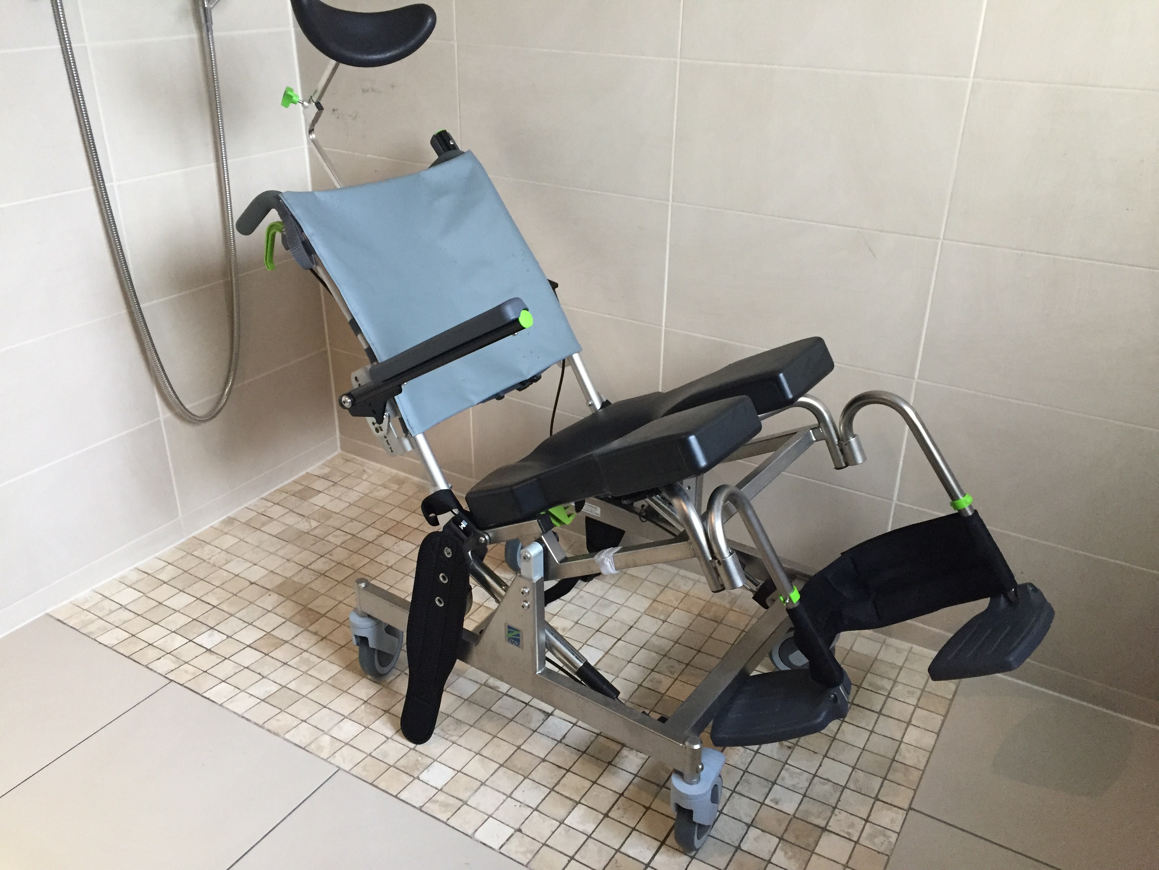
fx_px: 971
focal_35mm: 29
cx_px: 580
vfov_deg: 48.2
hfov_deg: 61.7
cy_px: 435
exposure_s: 1/33
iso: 250
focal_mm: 4.15
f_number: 2.2
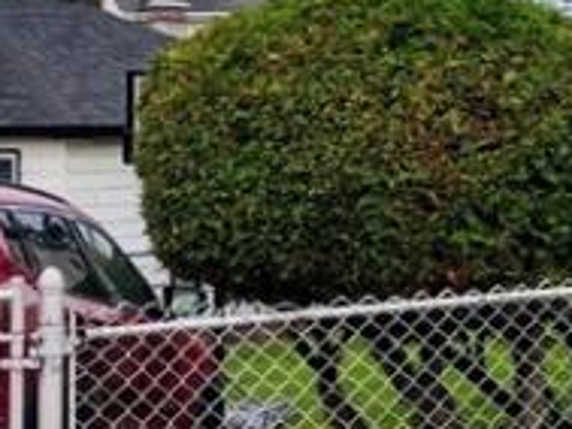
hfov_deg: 13.0
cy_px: 193
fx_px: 1935
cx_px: 1353
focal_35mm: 117
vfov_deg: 12.7
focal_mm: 6.4
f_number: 1.8
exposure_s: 1/206
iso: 12
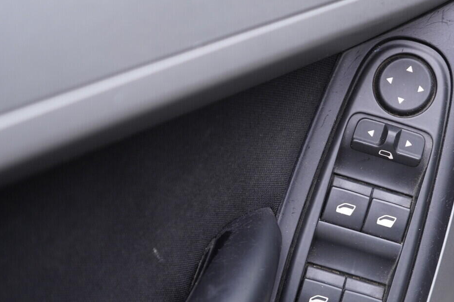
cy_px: 220
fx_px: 706
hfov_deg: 34.8
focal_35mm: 56
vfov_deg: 24.0
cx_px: 344
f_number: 2.8
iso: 200
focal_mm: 24
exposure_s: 1/40
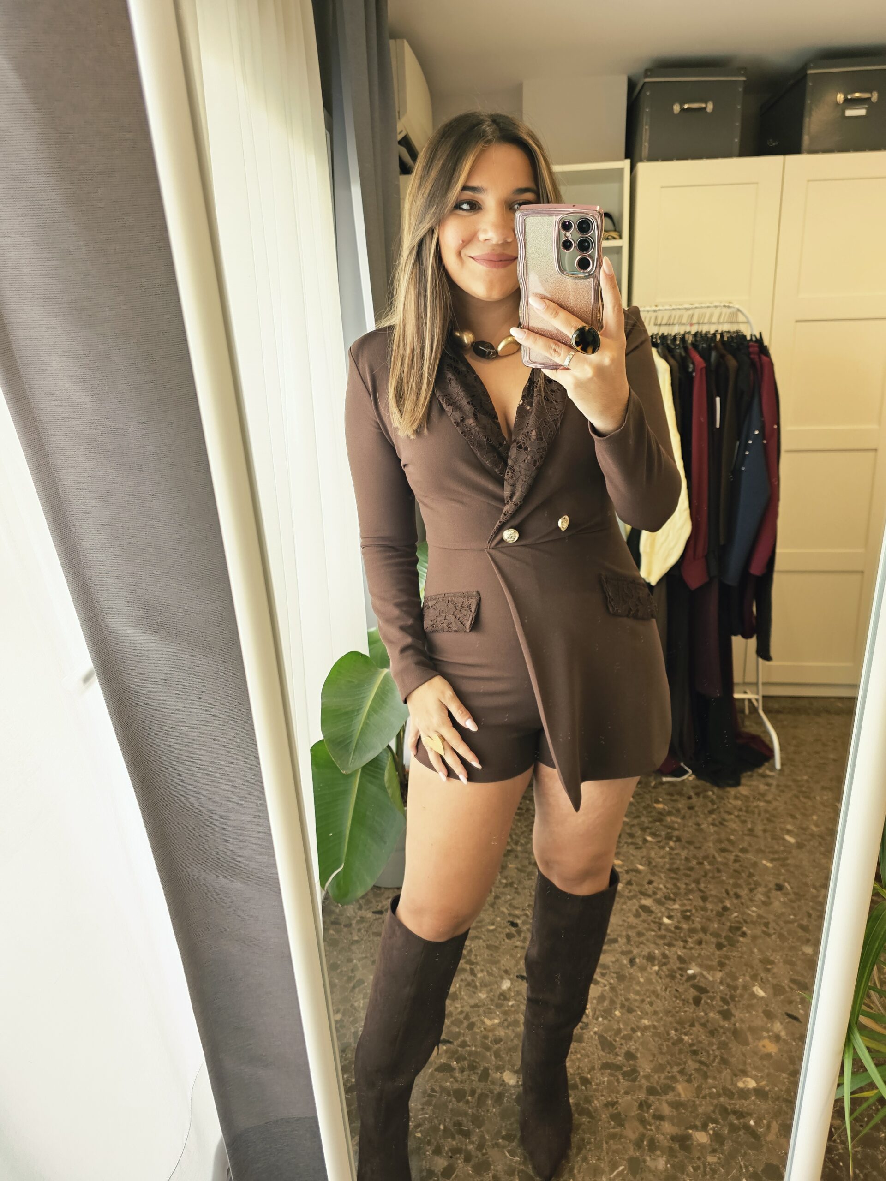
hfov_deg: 58.9
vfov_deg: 73.9
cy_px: 590
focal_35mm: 23
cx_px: 443
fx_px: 785
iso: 160
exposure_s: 1/100
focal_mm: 6.3
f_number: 1.7
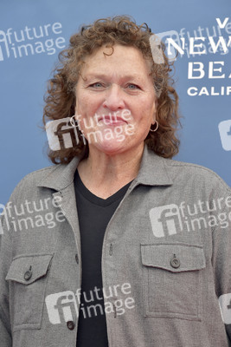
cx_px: 116
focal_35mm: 95
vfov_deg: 21.5
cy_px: 174
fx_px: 914
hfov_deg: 14.4
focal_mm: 95
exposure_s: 1/250
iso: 250
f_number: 7.1
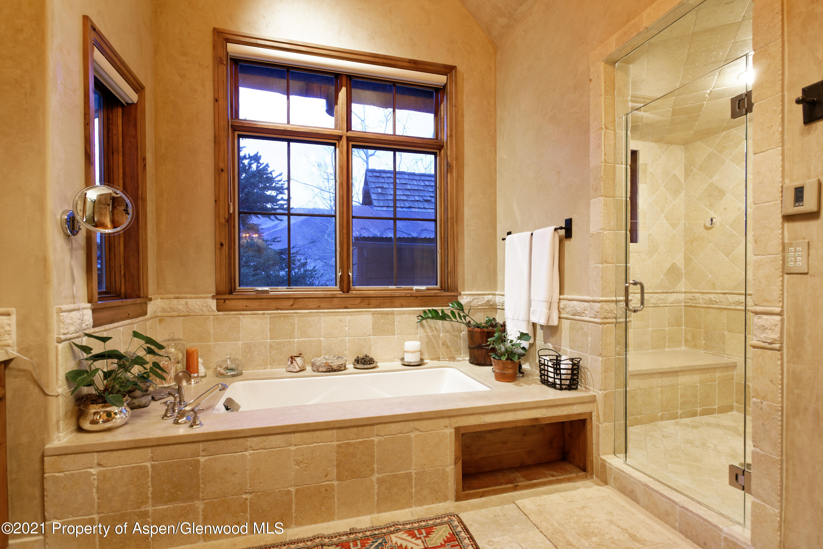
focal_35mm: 17
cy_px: 274
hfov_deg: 93.3
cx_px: 412
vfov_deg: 70.5
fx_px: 389
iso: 400
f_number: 6.3
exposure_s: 1/1.3
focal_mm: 17
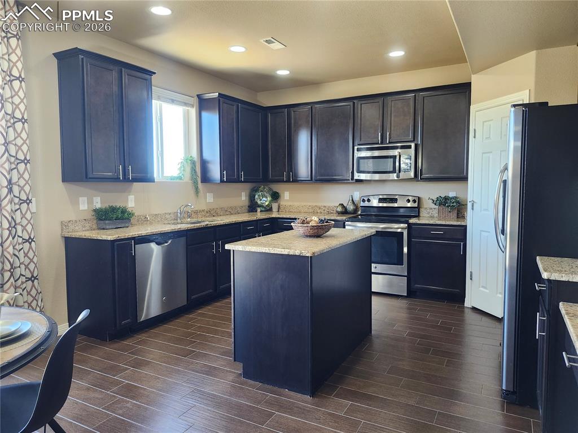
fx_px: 384
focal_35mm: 23
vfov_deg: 58.8
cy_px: 216
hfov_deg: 74.0
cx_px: 289
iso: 500
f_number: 1.8
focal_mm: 5.54
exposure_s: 1/120
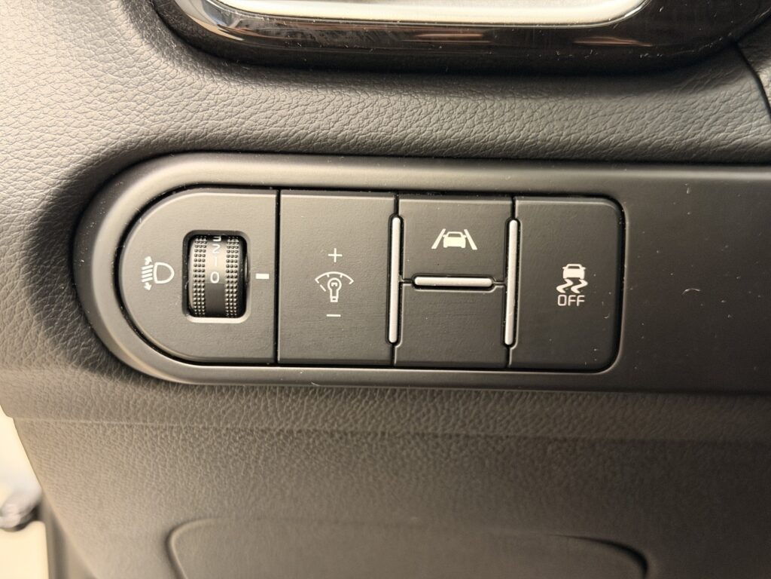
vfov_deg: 30.3
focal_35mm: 48
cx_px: 386
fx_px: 1069
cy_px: 290
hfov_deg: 39.7
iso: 640
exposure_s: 1/30
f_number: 1.78
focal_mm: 6.76
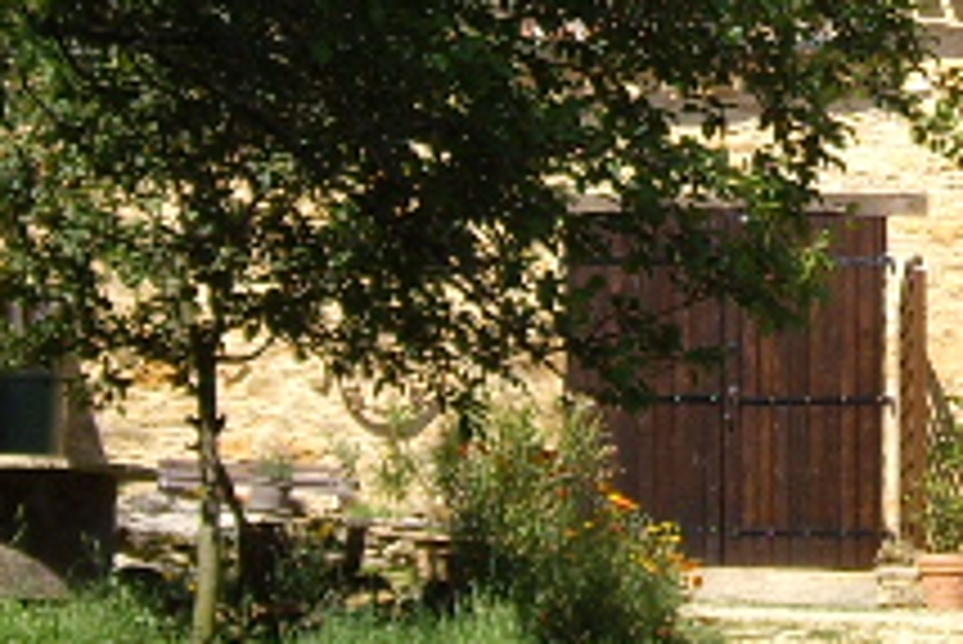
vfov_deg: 6.0
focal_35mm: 229
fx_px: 6130
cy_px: -45
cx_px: 1215
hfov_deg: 8.9
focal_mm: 9.6
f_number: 3.1
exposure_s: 1/640
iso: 64
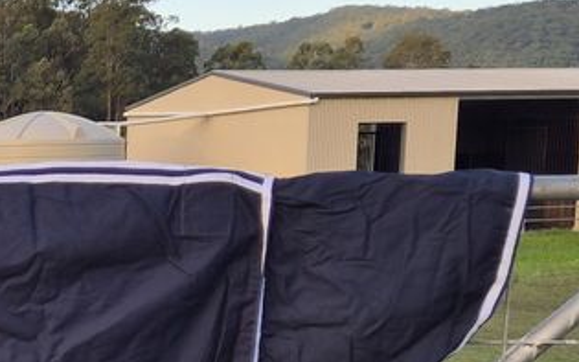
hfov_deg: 27.9
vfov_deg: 18.9
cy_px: 516
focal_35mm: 62
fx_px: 979
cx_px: -154
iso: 25
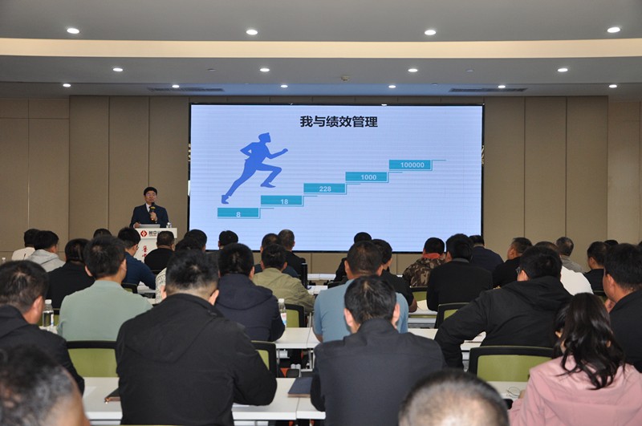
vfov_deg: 34.1
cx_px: 321
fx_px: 695
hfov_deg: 49.6
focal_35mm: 39
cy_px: 213
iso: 560
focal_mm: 26
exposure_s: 1/125
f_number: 4
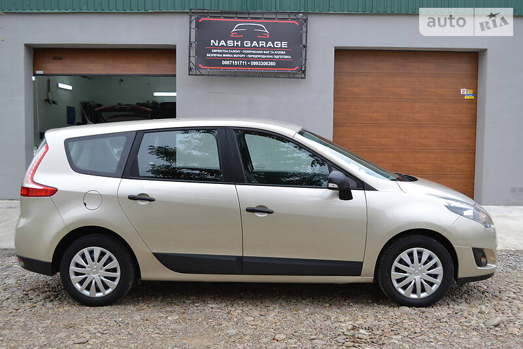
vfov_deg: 34.2
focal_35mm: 39
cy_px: 174
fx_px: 566
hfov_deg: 49.6
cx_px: 262
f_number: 5
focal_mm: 26
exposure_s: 1/100
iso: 400
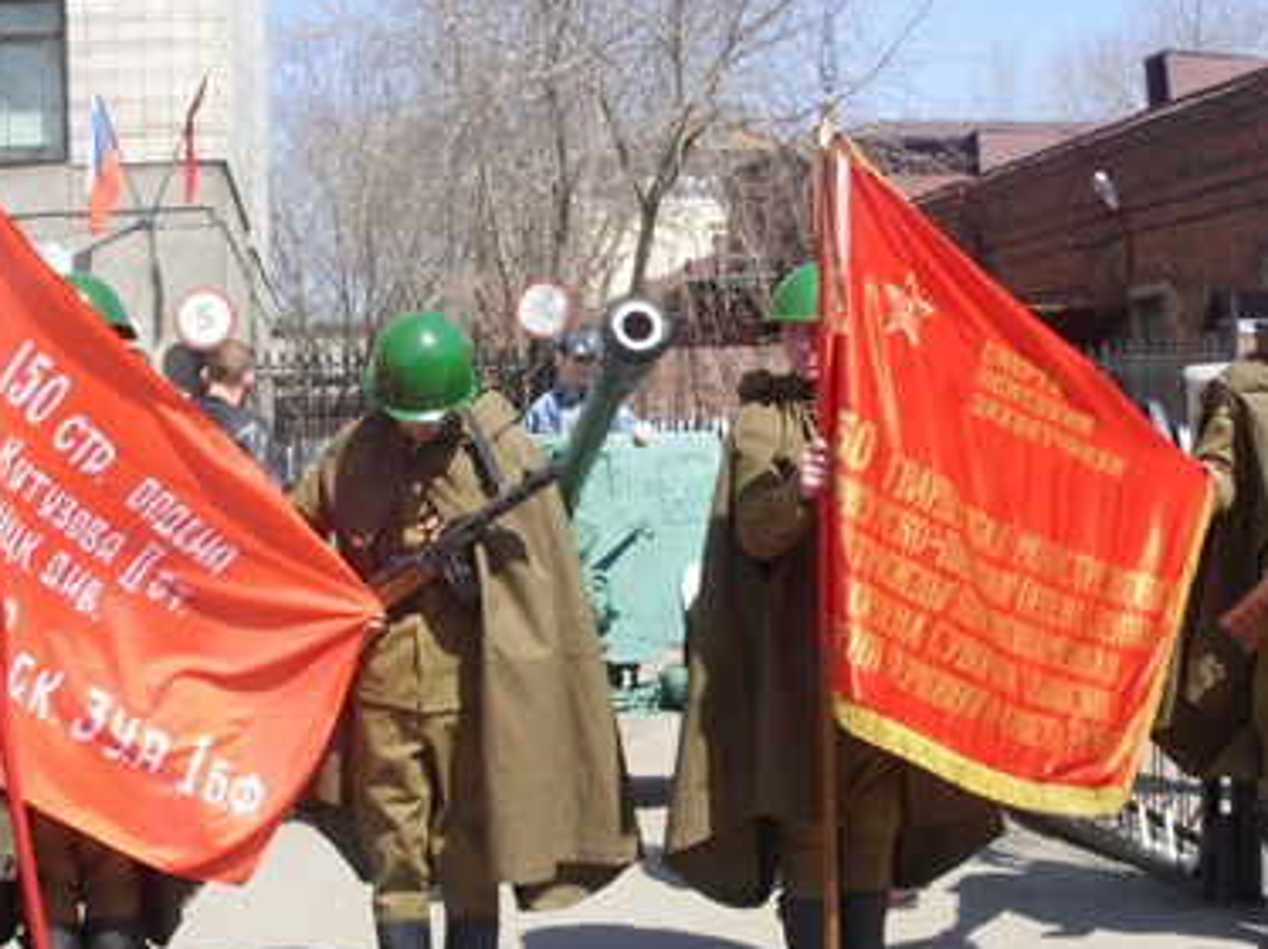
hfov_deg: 31.7
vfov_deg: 23.9
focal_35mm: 61
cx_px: 566
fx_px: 2233
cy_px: 586
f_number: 4.9
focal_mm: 6.3
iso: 50
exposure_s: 1/260
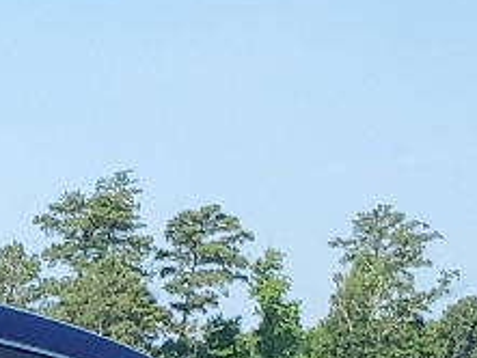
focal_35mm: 188
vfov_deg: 7.2
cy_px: 988
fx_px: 2592
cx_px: -777
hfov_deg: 9.1
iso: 50
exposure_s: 1/1667
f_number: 1.5
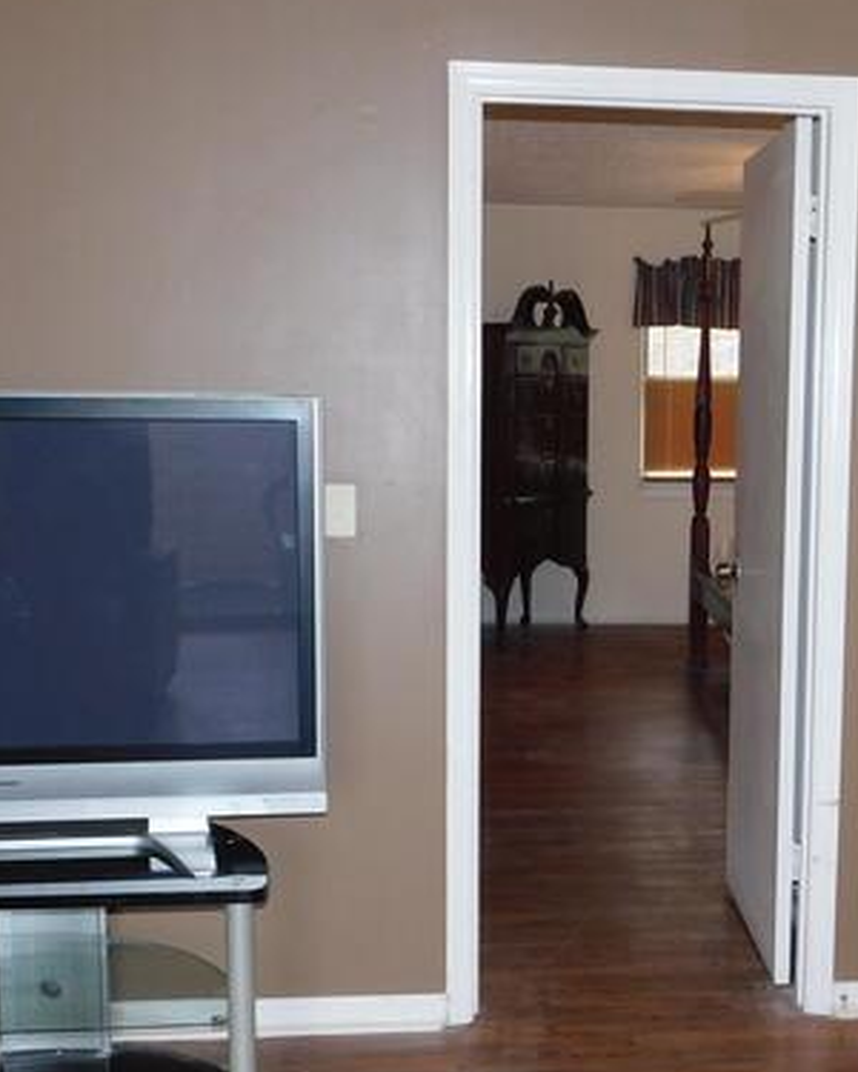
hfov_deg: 29.8
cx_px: 629
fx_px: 1587
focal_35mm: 50
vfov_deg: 37.3
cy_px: 555
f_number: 3.2
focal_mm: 5.3
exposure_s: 1/30
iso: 200
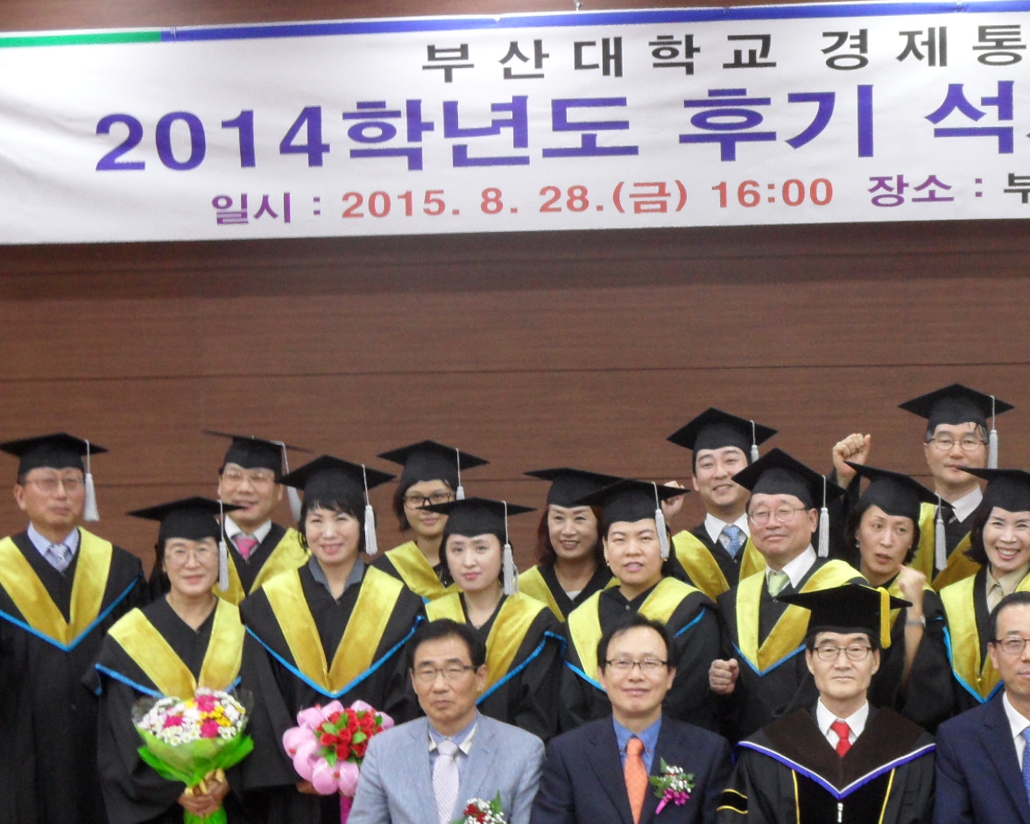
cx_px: 819
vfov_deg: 22.3
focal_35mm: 68
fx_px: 2073
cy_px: 589
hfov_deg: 27.4
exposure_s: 1/20
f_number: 3.6
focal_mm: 6.5
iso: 240
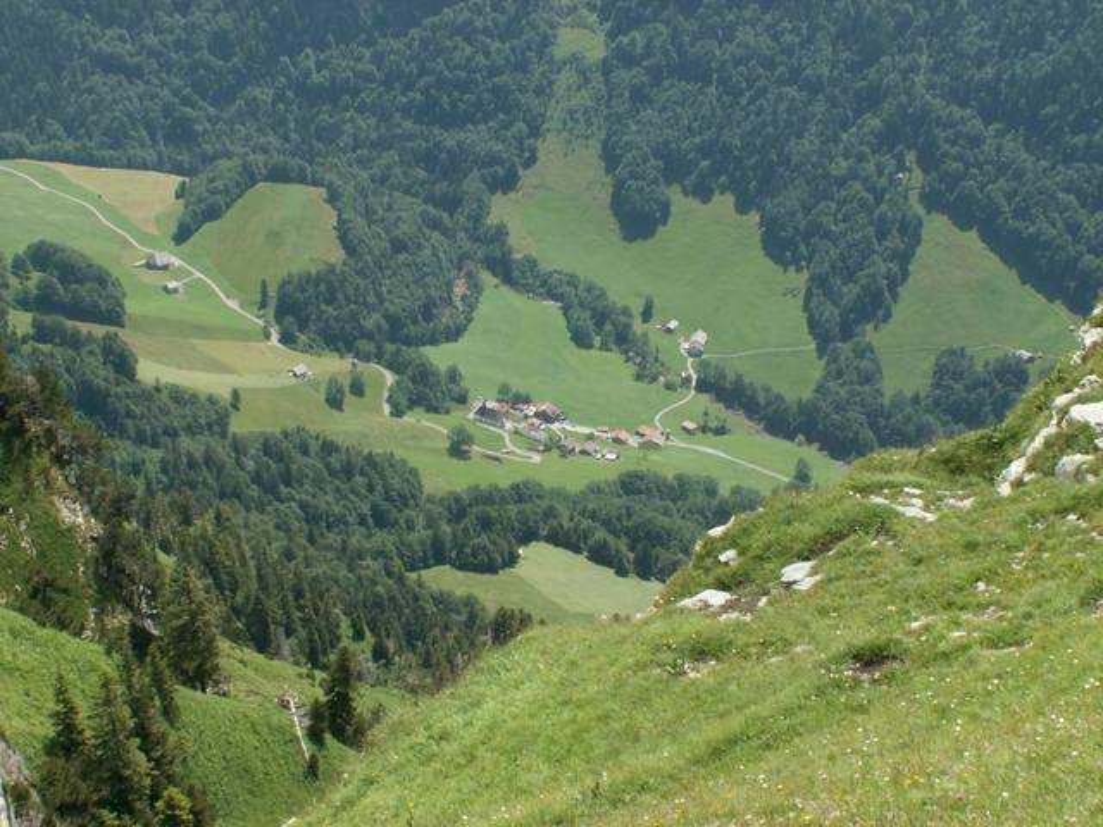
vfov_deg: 25.2
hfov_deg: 33.2
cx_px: 552
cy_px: 414
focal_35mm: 58
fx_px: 1848
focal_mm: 9.67
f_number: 8
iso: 50
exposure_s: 1/80
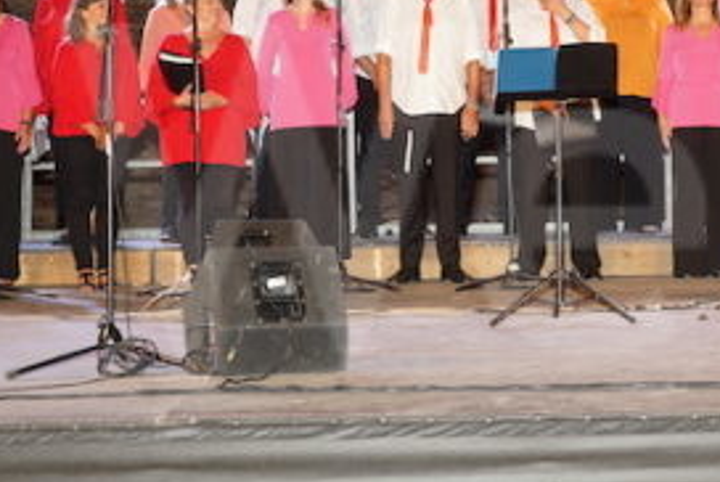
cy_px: 53
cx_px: 656
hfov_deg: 17.5
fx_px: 2302
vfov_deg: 11.9
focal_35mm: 115
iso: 500
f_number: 4.5
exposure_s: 1/60
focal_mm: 45
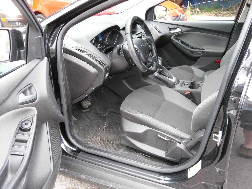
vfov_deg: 40.7
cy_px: 94
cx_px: 126
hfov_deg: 52.6
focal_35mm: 35
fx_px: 255
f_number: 3.5
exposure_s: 1/22
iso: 200
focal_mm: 6.3
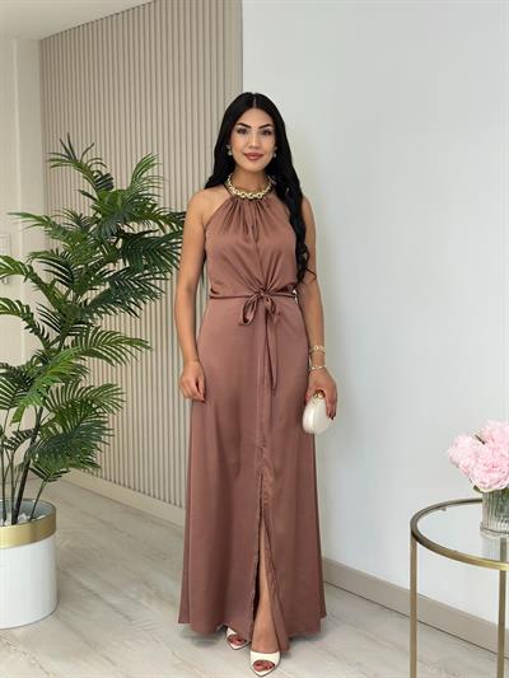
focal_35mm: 48
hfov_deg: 30.3
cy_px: 339
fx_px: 941
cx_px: 254
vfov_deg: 39.6
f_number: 1.78
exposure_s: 1/215
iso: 80
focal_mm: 6.86
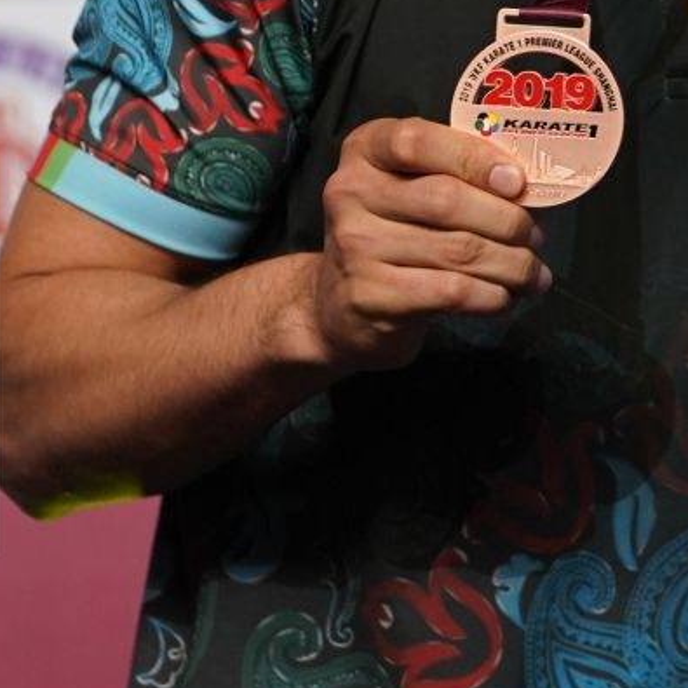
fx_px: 14908
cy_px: -221
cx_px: 1017
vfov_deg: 2.6
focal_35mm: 663
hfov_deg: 2.6
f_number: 2.8
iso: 800
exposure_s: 1/250
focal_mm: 171
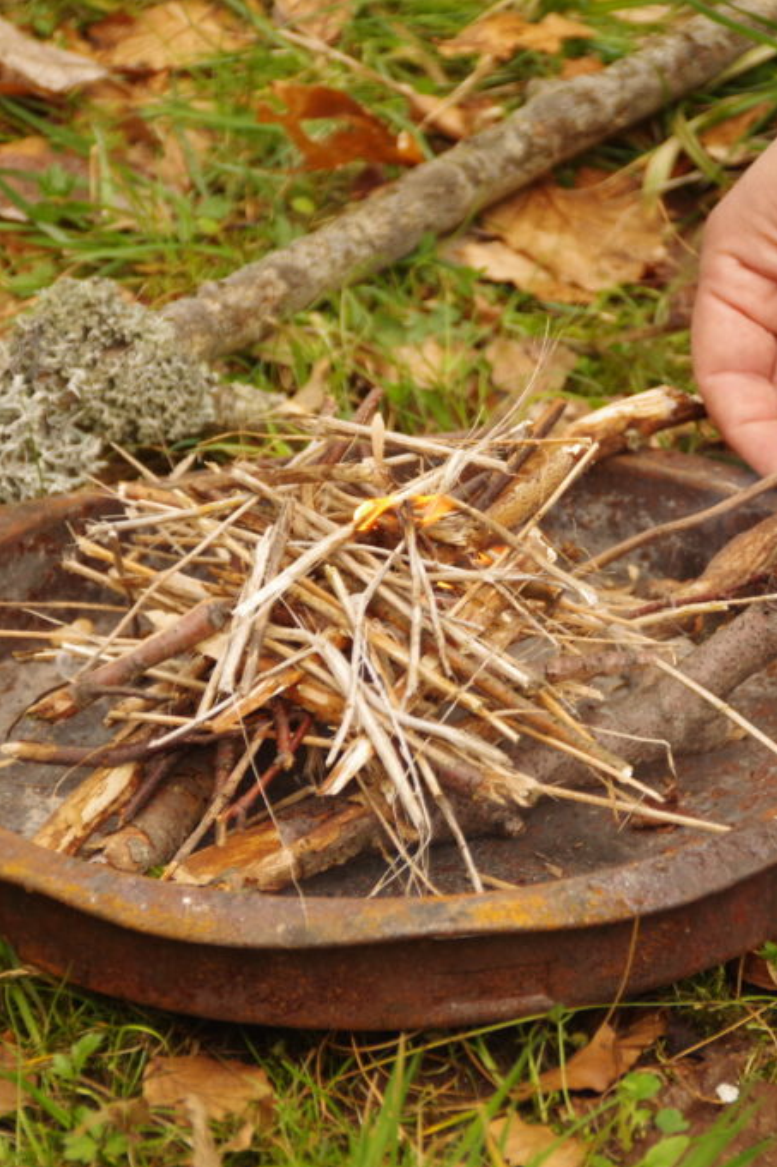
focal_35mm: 339
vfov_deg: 6.1
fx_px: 10980
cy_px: 584
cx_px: 547
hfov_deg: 4.1
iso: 400
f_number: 5.6
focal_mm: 150
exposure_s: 1/200
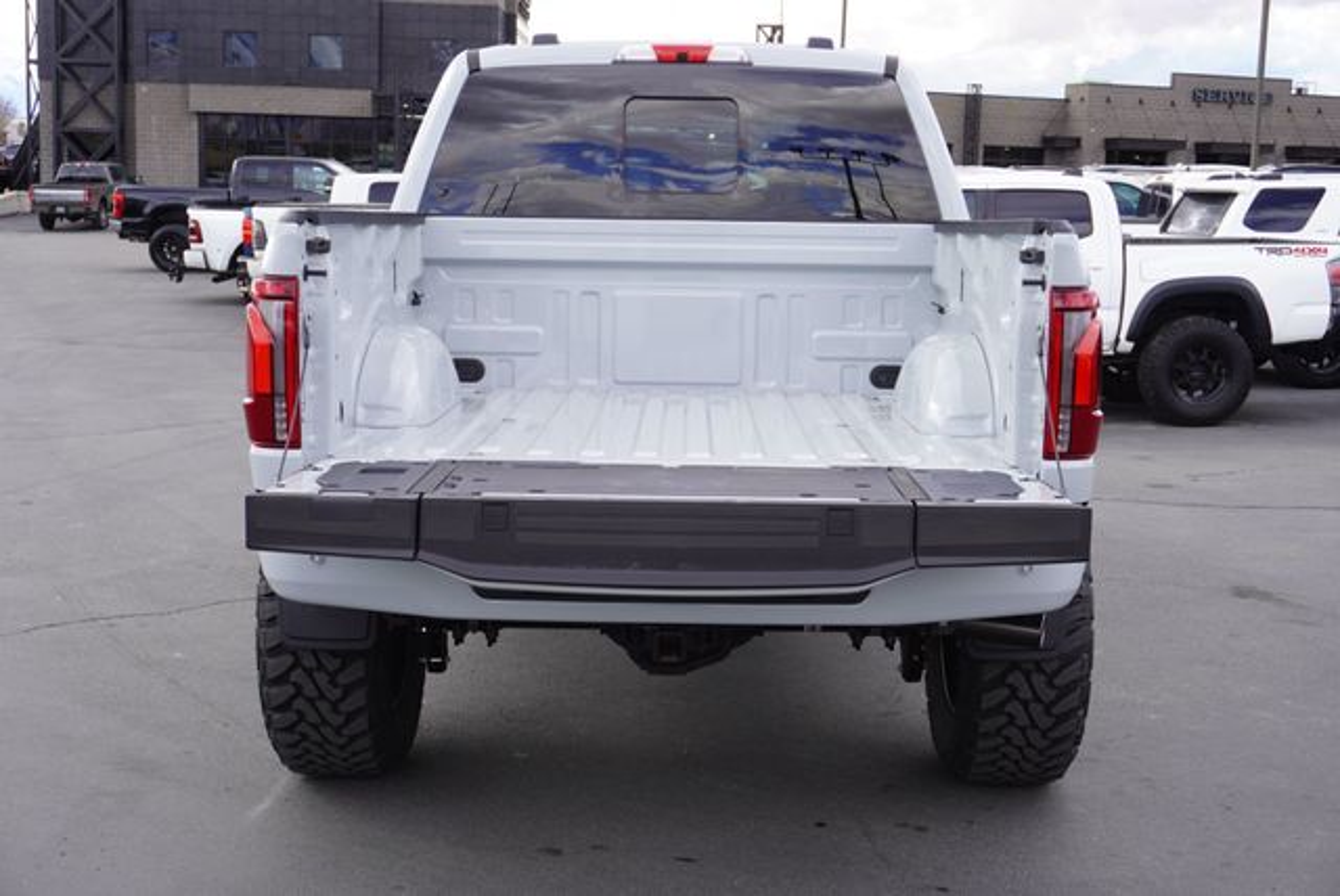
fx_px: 1788
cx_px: 670
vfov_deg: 28.1
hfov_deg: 41.1
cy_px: 448
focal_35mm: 48
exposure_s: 1/80
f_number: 7.1
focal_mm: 32
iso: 100
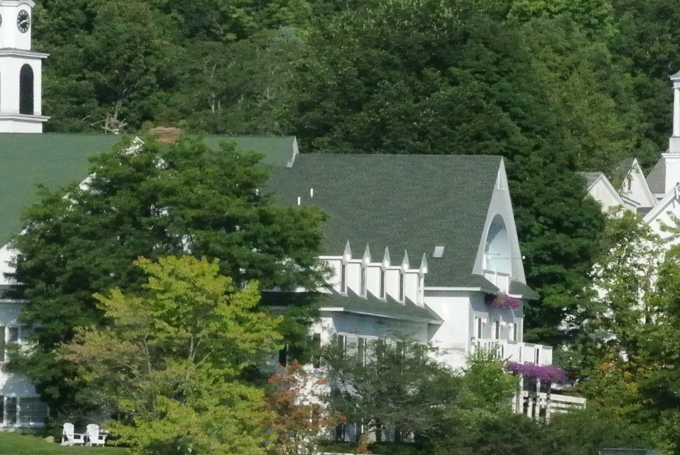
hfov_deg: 4.1
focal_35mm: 508
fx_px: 9606
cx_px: 386
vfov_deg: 2.7
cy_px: 311
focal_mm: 74.3
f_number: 10
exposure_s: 1/6400
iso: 3200
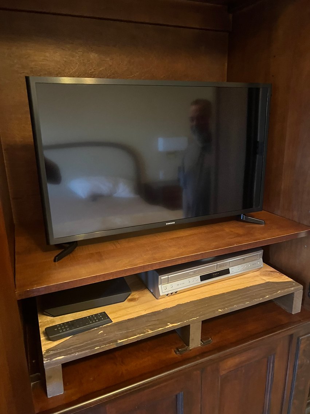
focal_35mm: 26
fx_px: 311
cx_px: 155
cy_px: 207
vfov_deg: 67.3
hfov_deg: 53.1
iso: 640
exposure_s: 1/30
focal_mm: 5.7
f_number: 1.5
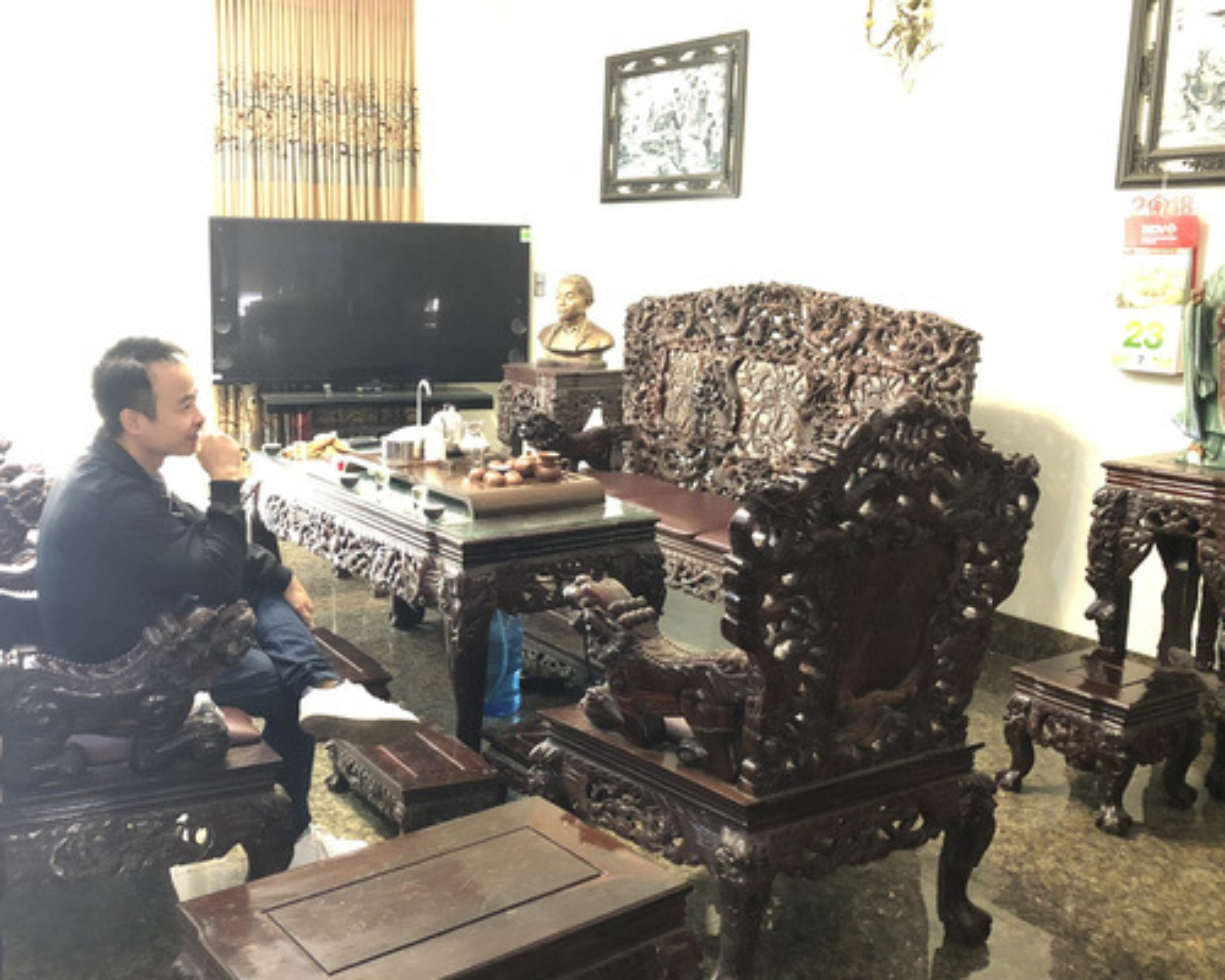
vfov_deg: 42.2
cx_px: 514
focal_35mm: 35
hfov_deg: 51.3
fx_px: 1269
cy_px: 466
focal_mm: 3.99
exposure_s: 1/4
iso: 125
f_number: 1.8
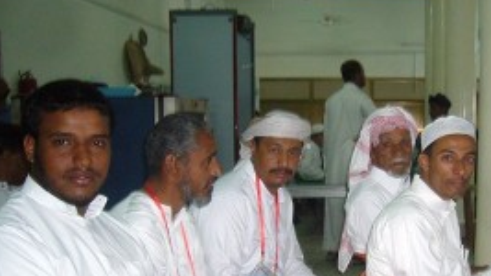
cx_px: 337
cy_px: 213
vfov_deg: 22.0
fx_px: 703
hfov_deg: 38.0
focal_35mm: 54
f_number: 2.8
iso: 200
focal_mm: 5.8
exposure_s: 1/30
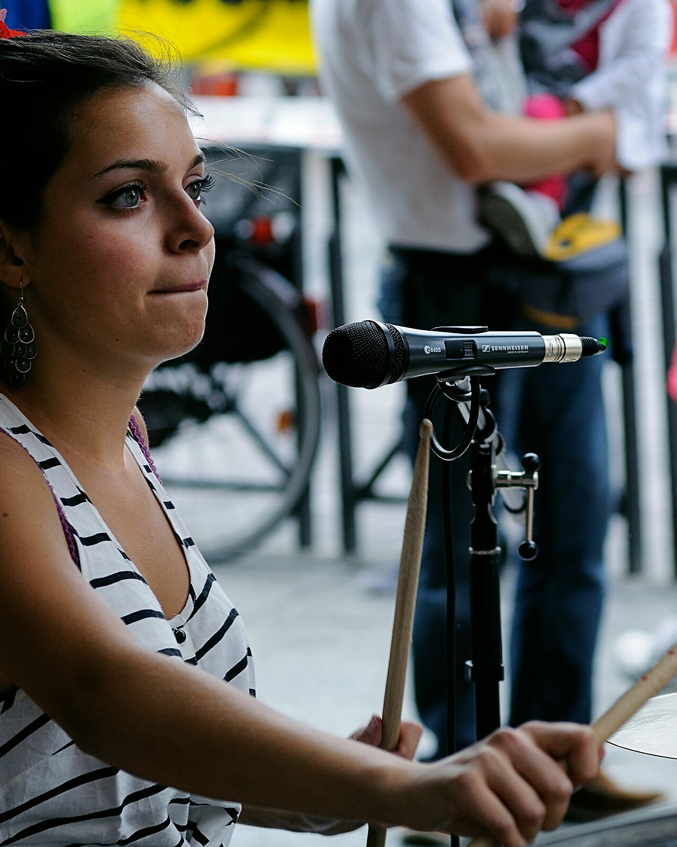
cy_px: 421
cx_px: 395
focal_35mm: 170
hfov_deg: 9.1
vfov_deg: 11.4
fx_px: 4258
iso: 400
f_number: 4.5
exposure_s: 1/400
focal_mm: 80
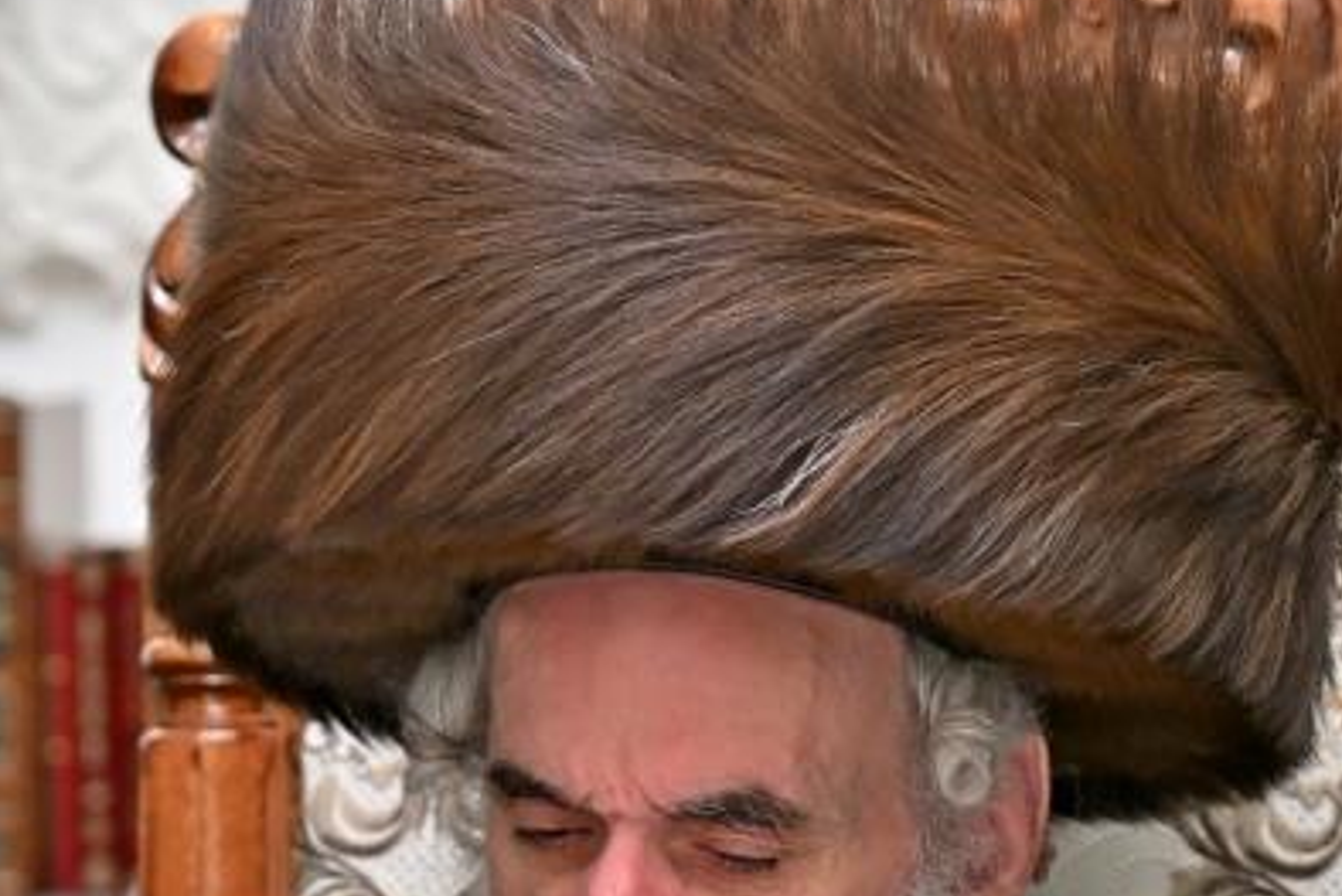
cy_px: 836
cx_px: 753
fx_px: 11150
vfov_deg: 4.6
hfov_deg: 6.9
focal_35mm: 299
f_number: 4
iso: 400
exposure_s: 1/160
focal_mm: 115
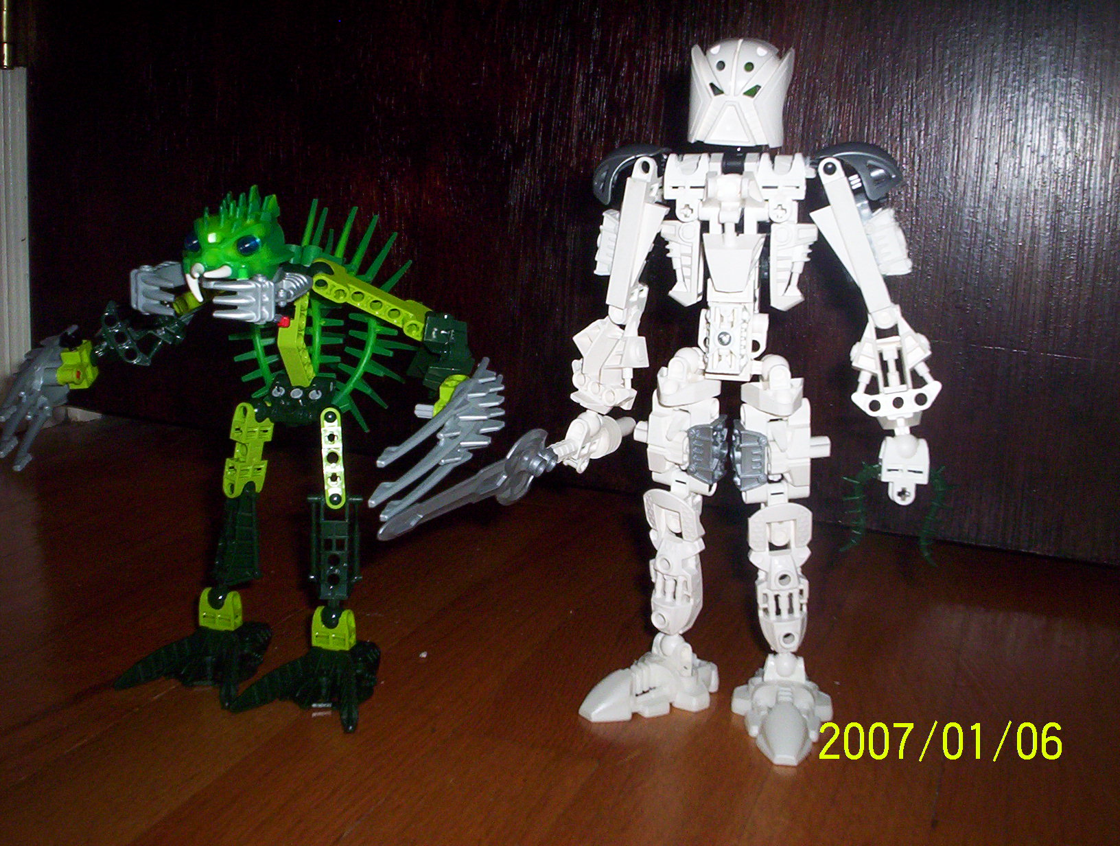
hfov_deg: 48.9
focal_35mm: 38
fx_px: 1232
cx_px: 560
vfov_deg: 37.9
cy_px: 423
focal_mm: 4.99
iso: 140
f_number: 4.5
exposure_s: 1/60
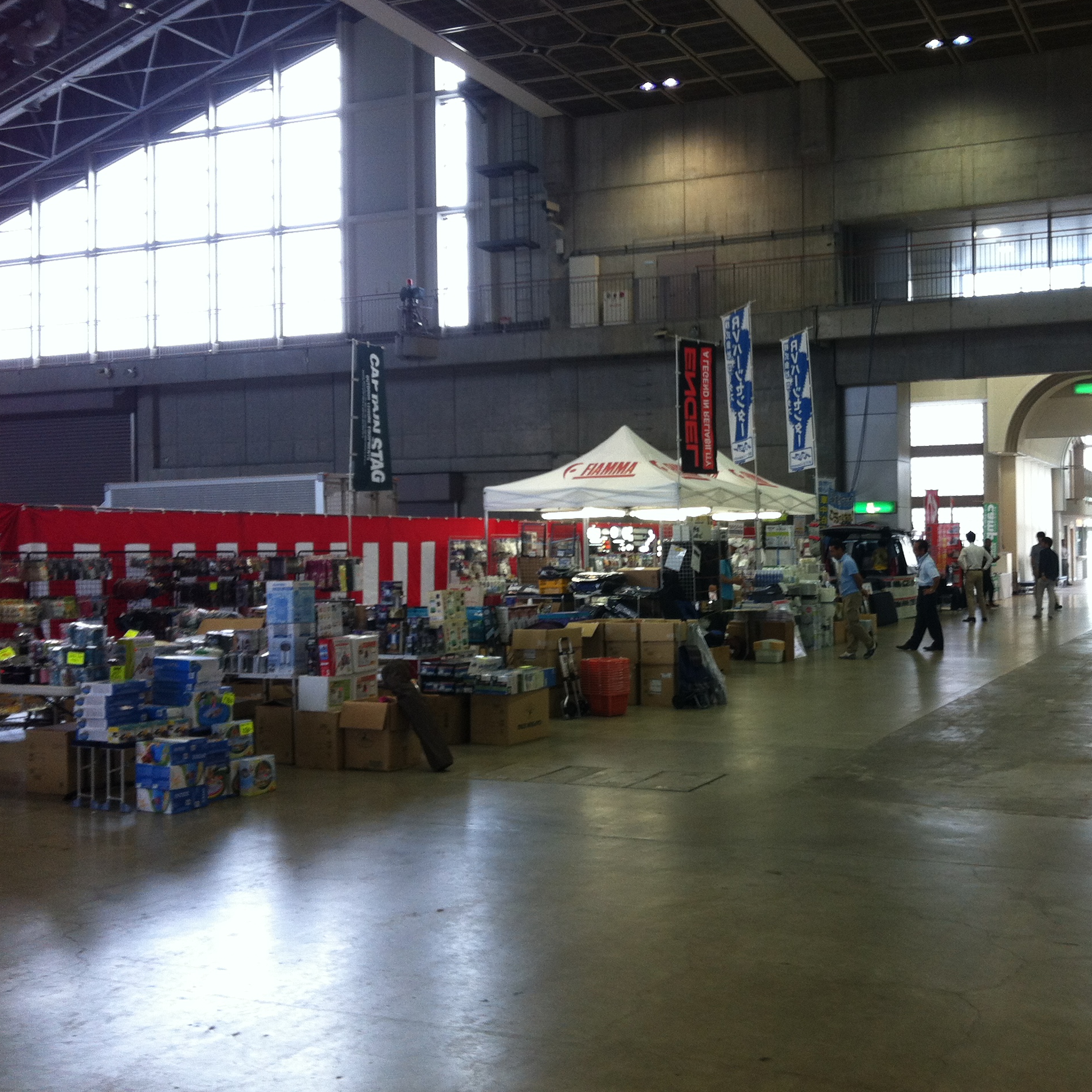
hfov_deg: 39.8
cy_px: 540
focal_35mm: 42
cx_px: 684
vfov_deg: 40.0
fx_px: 1499
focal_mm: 3.85
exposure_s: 1/24
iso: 80
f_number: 2.8
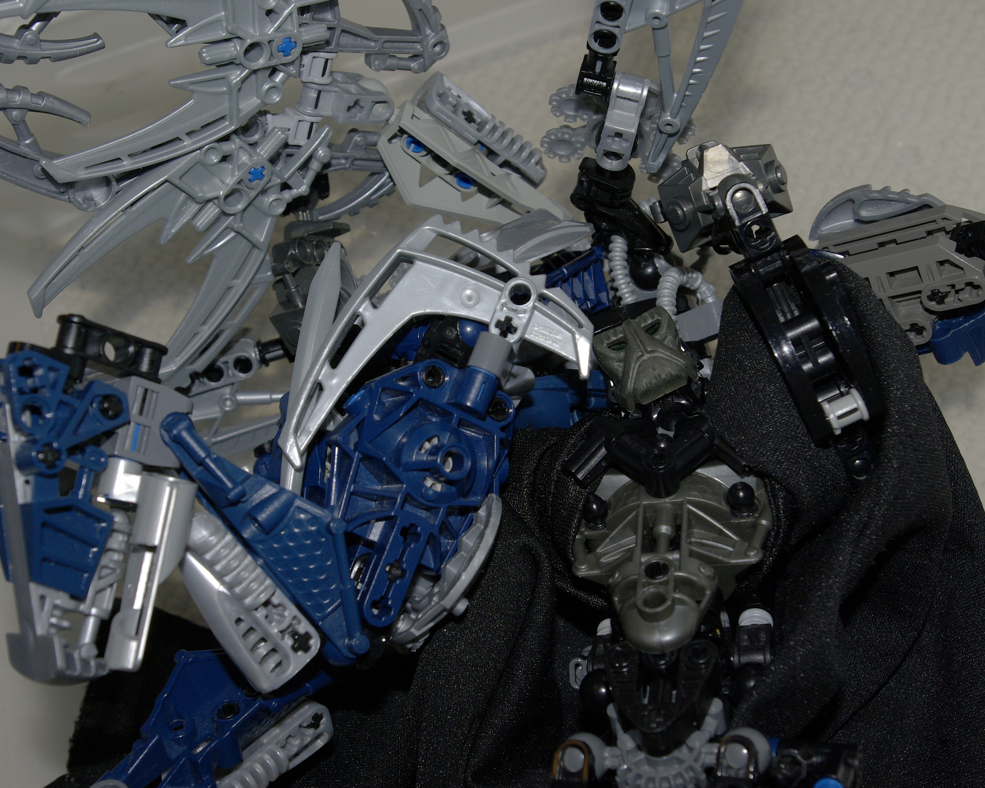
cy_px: 392
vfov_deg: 26.9
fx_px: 1649
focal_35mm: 57
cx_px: 510
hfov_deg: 33.3
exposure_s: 1/45
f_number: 8
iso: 400
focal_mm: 33
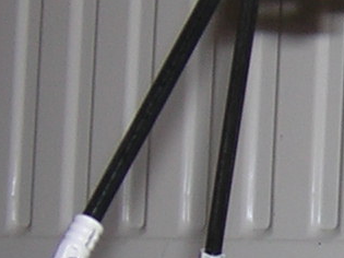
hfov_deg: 10.6
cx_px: 444
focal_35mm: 183
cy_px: 279
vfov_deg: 8.1
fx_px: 1818
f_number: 2.6
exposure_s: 1/60.1
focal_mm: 4.7
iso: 100
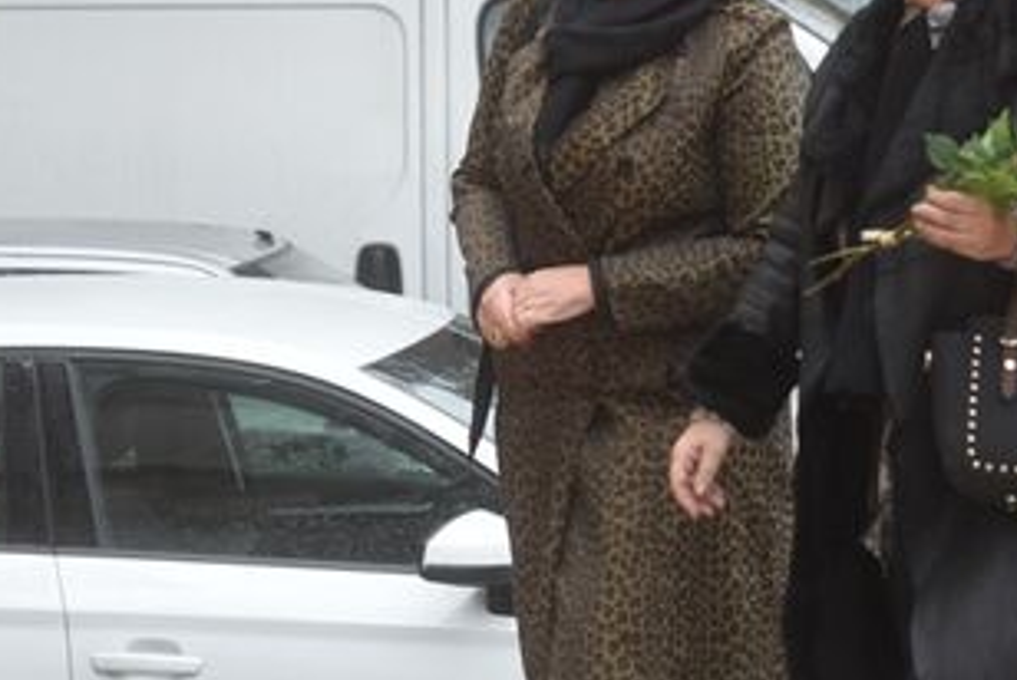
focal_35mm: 310
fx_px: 8766
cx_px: 845
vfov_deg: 4.4
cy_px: 319
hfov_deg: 6.6
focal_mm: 120
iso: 250
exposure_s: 1/400
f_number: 4.5
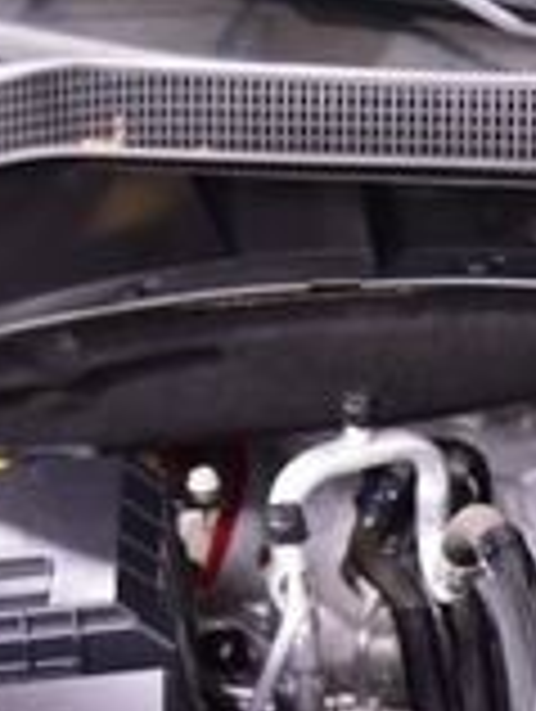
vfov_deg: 13.7
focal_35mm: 140
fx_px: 2883
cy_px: 812
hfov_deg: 9.9
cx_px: 1081
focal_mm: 24
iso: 1600
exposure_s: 1/15
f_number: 3.5
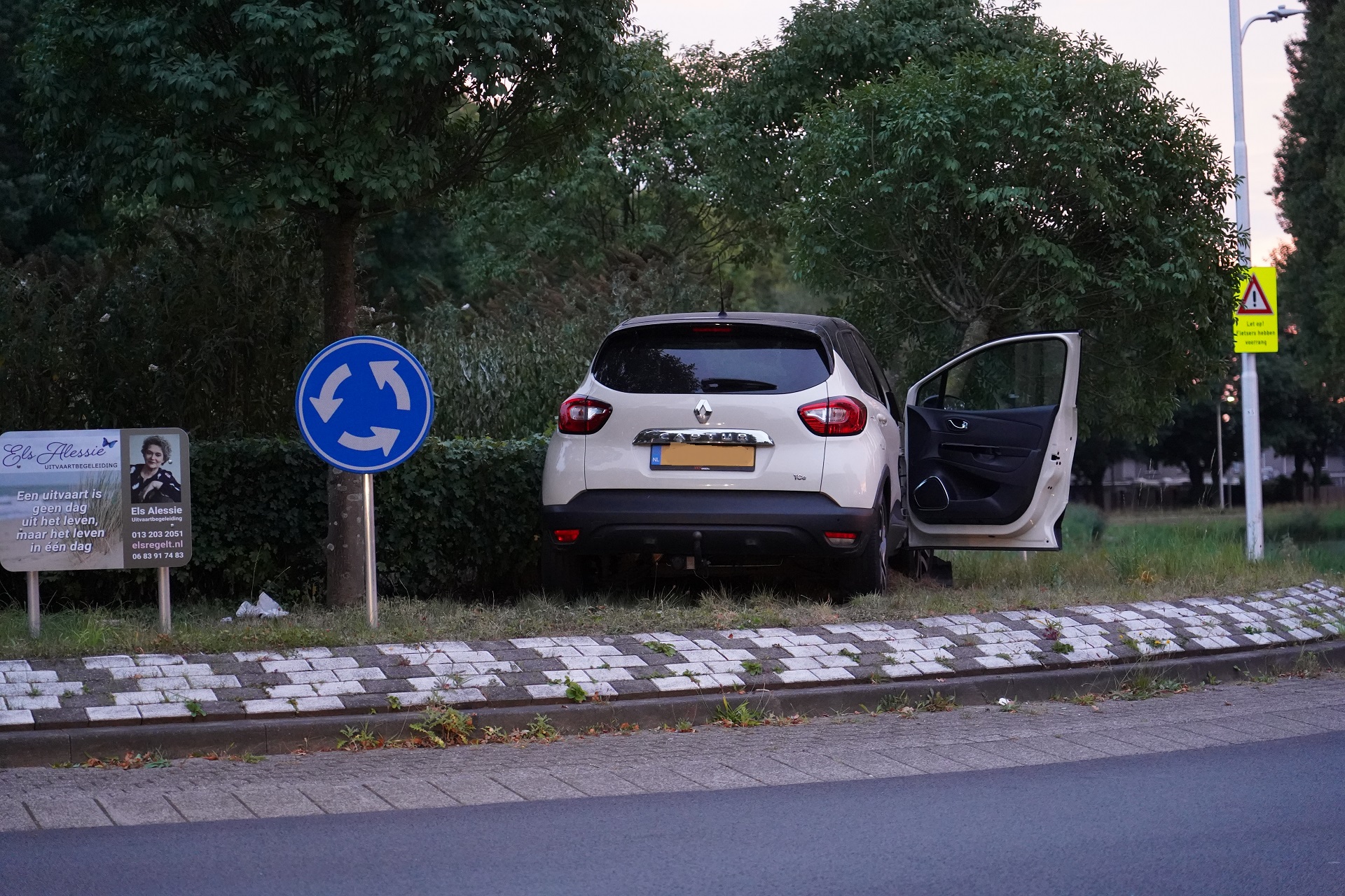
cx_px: 672
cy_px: 448
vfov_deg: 14.4
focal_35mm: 95
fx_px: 3549
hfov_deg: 21.5
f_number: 4
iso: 8000
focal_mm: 95
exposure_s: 1/160
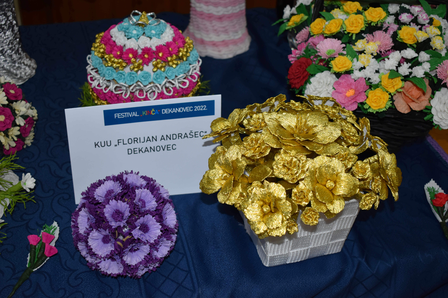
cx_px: 224
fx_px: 597
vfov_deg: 28.1
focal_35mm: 48
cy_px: 149
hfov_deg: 41.1
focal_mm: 32
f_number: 4.5
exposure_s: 1/125
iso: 640
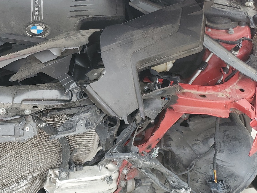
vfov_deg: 30.0
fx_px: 356
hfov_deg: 38.1
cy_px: 61
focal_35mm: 48
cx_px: 49
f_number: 1.5
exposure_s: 1/167
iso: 50
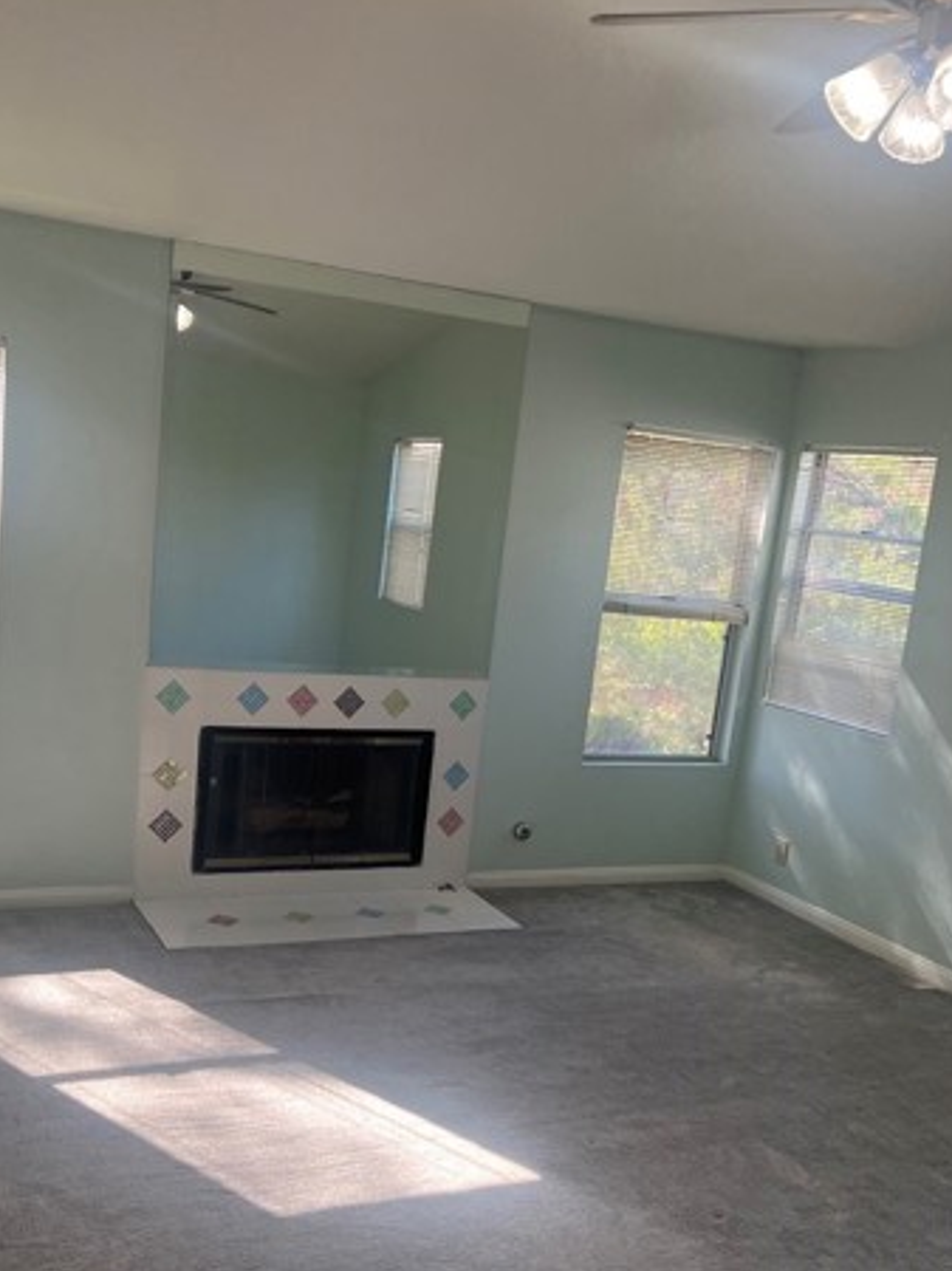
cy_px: 757
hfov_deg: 38.6
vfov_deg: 49.9
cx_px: 446
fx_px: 1358
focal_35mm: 37
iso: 50
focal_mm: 5.7
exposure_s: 1/163
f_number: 1.5
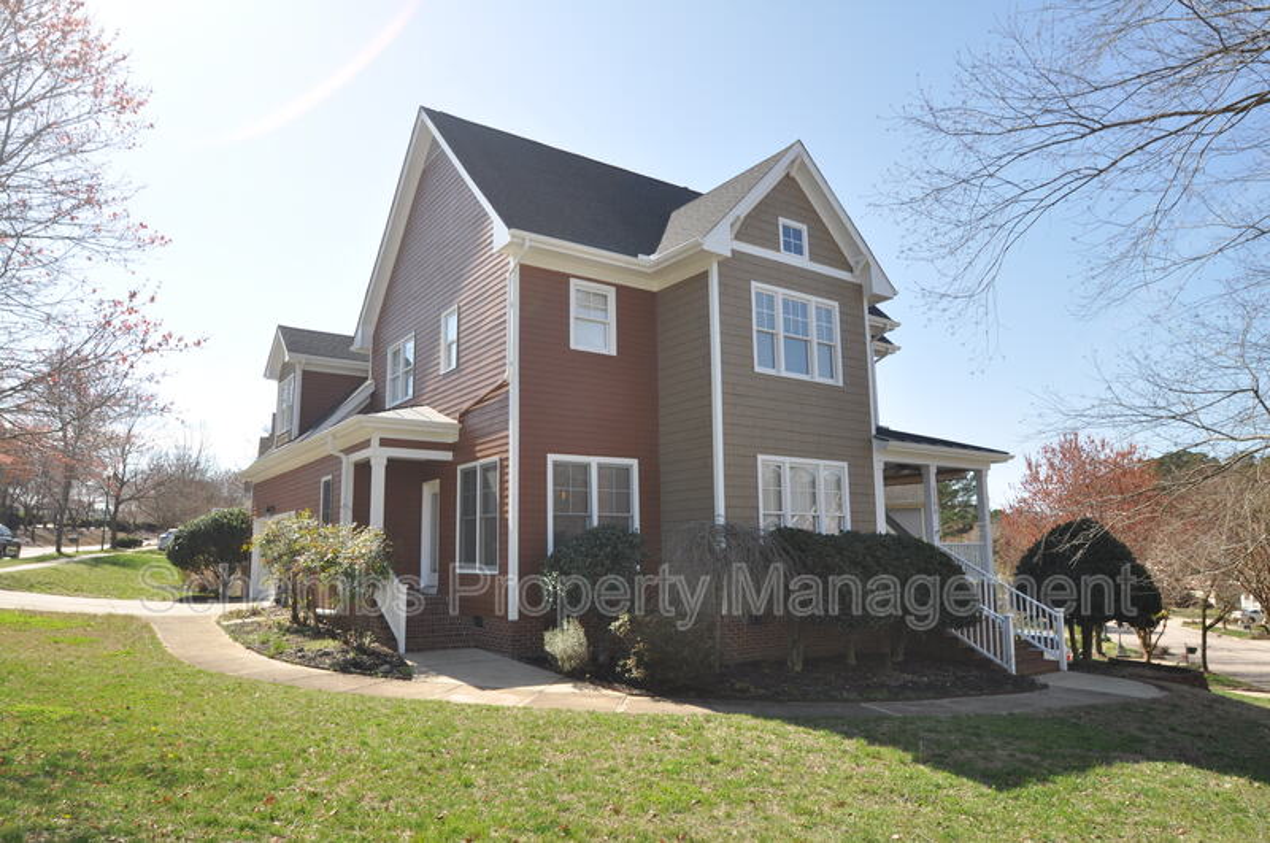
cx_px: 635
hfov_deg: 77.4
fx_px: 793
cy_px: 422
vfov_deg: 56.0
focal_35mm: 22
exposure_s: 1/320
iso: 200
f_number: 8
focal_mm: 15
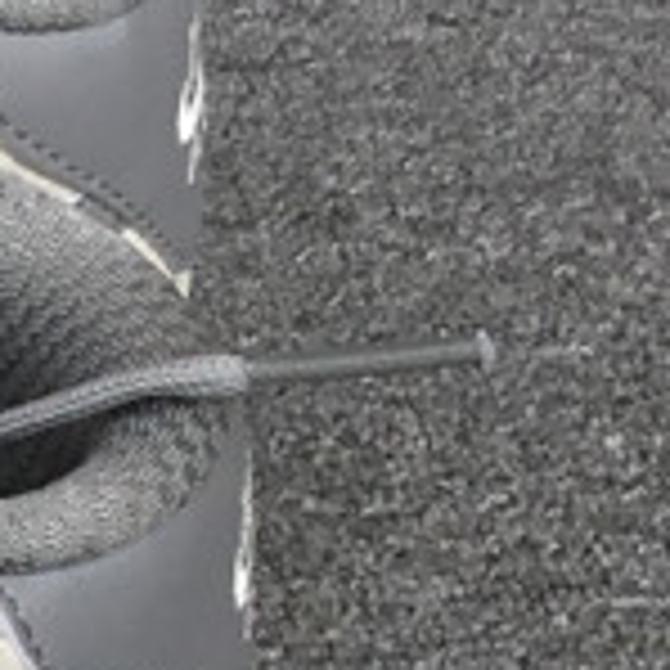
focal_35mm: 165
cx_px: -904
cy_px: 812
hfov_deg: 9.5
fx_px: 3613
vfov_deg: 10.4
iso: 25
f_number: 2.4
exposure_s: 1/252
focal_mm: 3.3
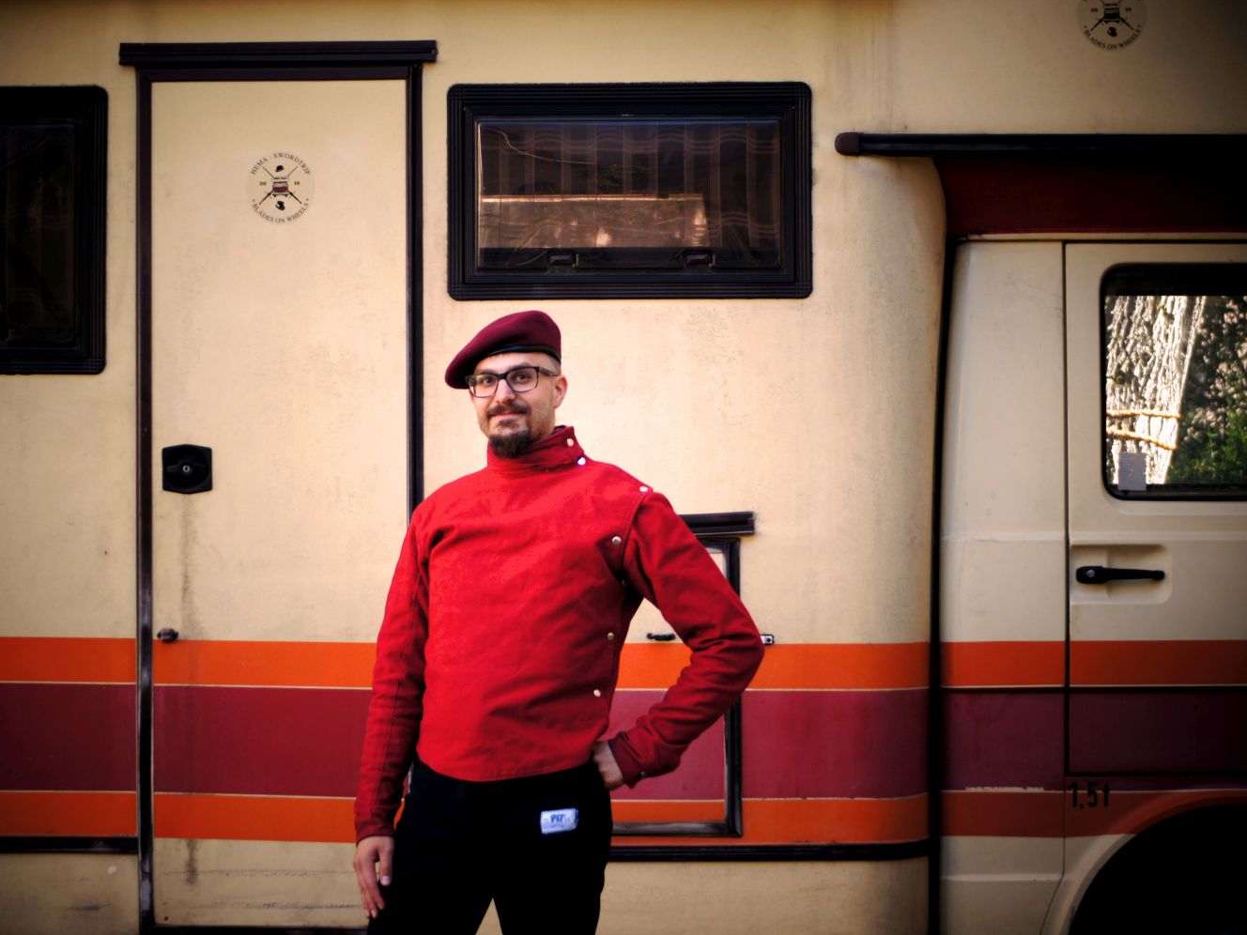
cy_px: 468
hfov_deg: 17.3
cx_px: 562
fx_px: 4107
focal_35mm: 114
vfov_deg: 13.0
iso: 125
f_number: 4.5
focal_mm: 70
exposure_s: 1/125
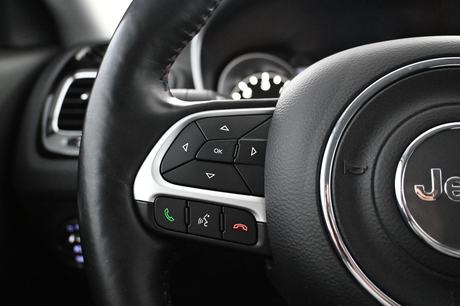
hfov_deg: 57.2
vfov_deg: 40.0
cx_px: 230
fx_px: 422
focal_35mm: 33
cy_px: 153
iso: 6400
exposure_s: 1/40
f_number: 4
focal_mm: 22
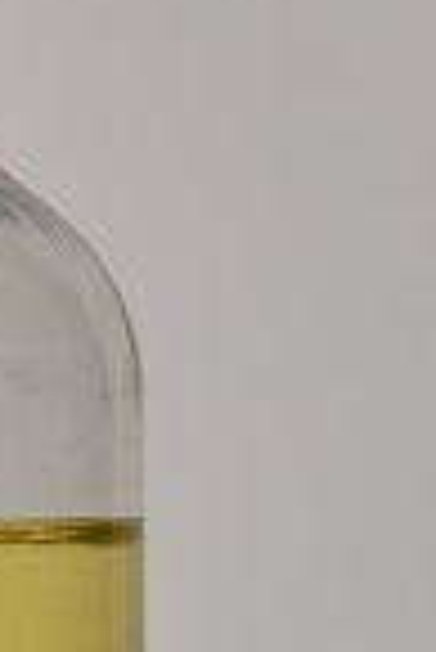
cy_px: 863
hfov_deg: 4.6
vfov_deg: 6.9
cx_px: -252
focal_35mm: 297
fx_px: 5382
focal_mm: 82
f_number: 5.6
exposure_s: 1/160
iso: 1600
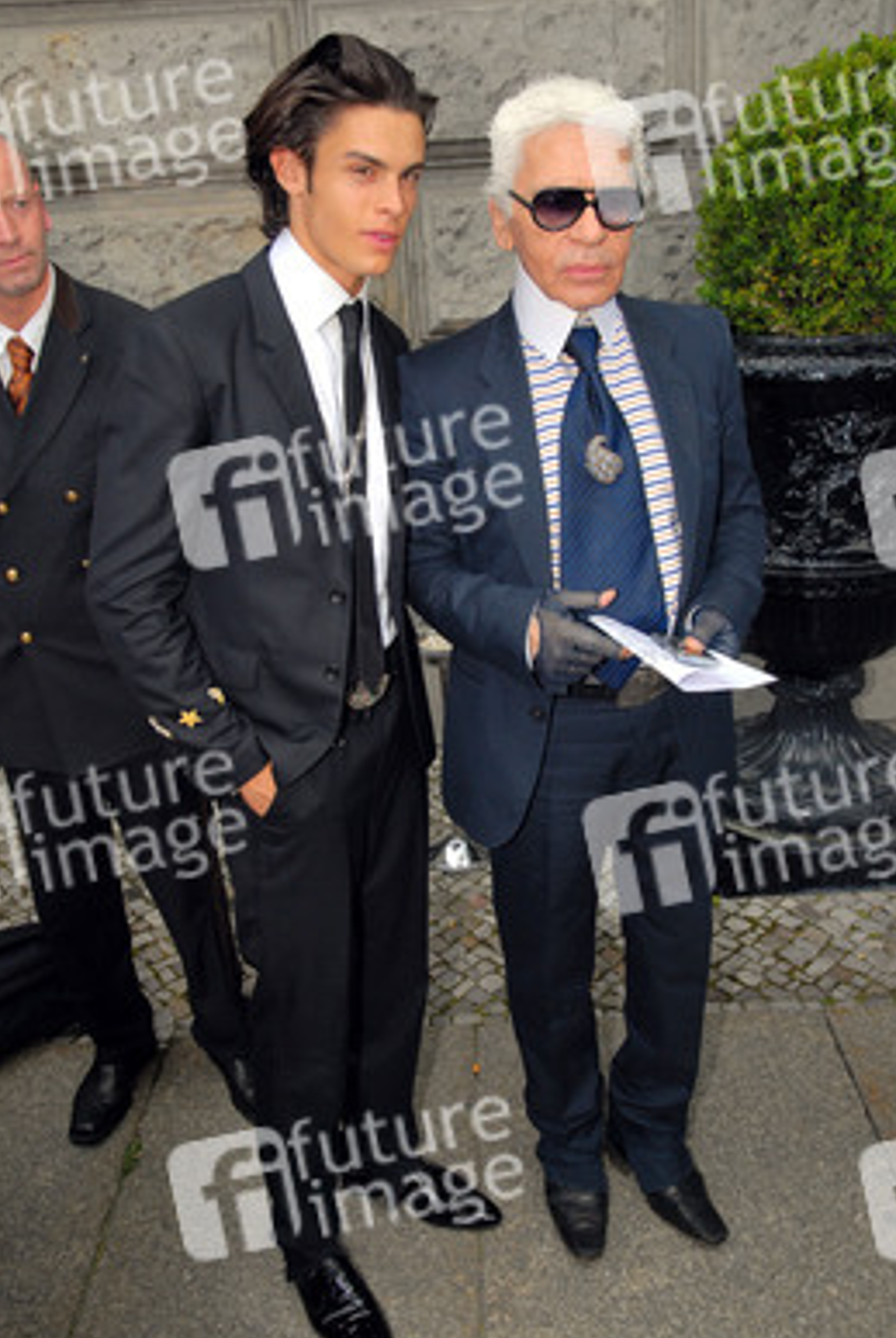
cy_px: 660
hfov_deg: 42.4
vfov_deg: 60.2
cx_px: 450
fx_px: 1154
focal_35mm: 31
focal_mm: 20
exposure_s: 1/400
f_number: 6.3
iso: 250
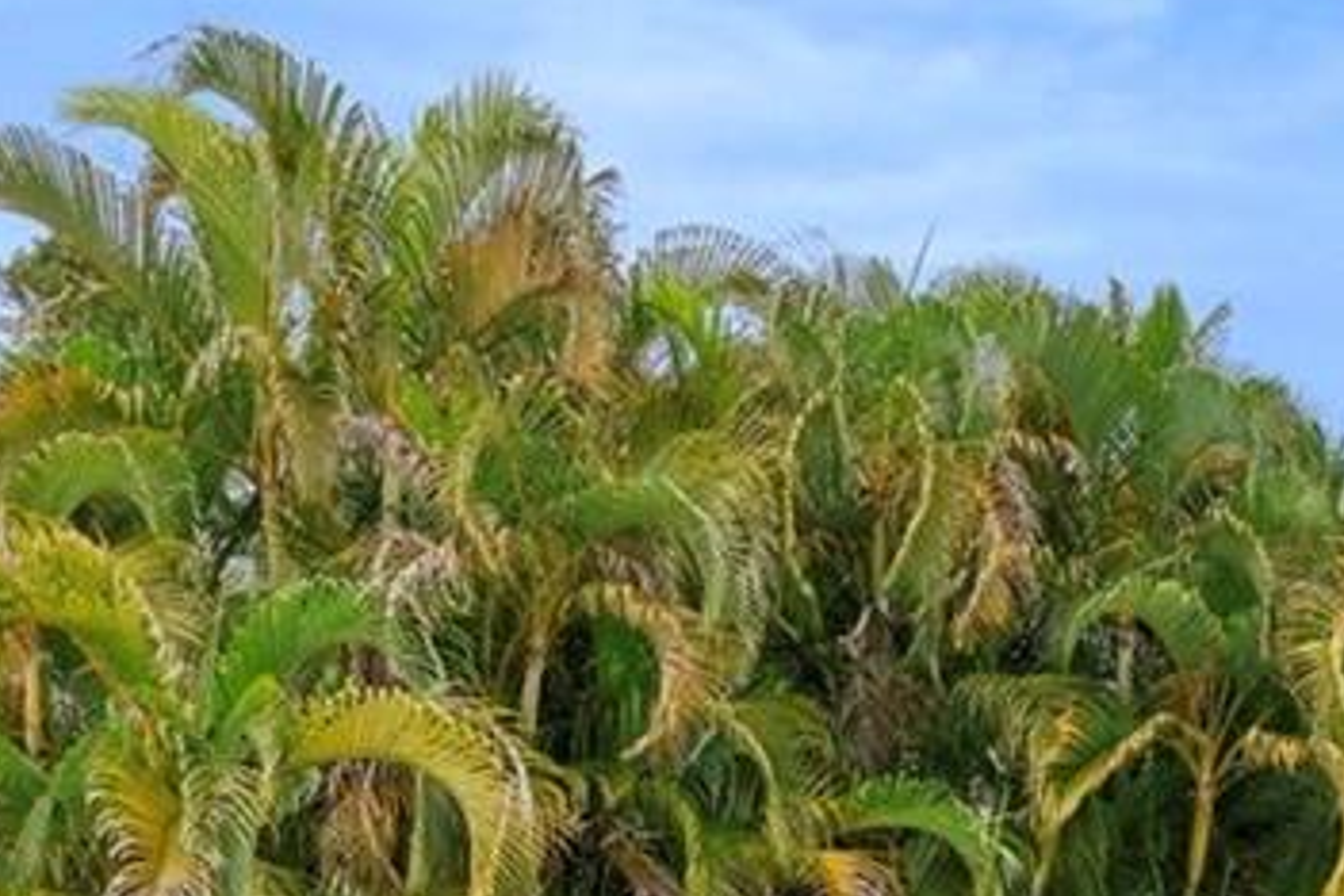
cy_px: 1551
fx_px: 2725
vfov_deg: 16.1
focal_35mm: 73
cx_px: 1378
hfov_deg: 26.1
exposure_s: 1/60
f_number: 9
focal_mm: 16
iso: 200
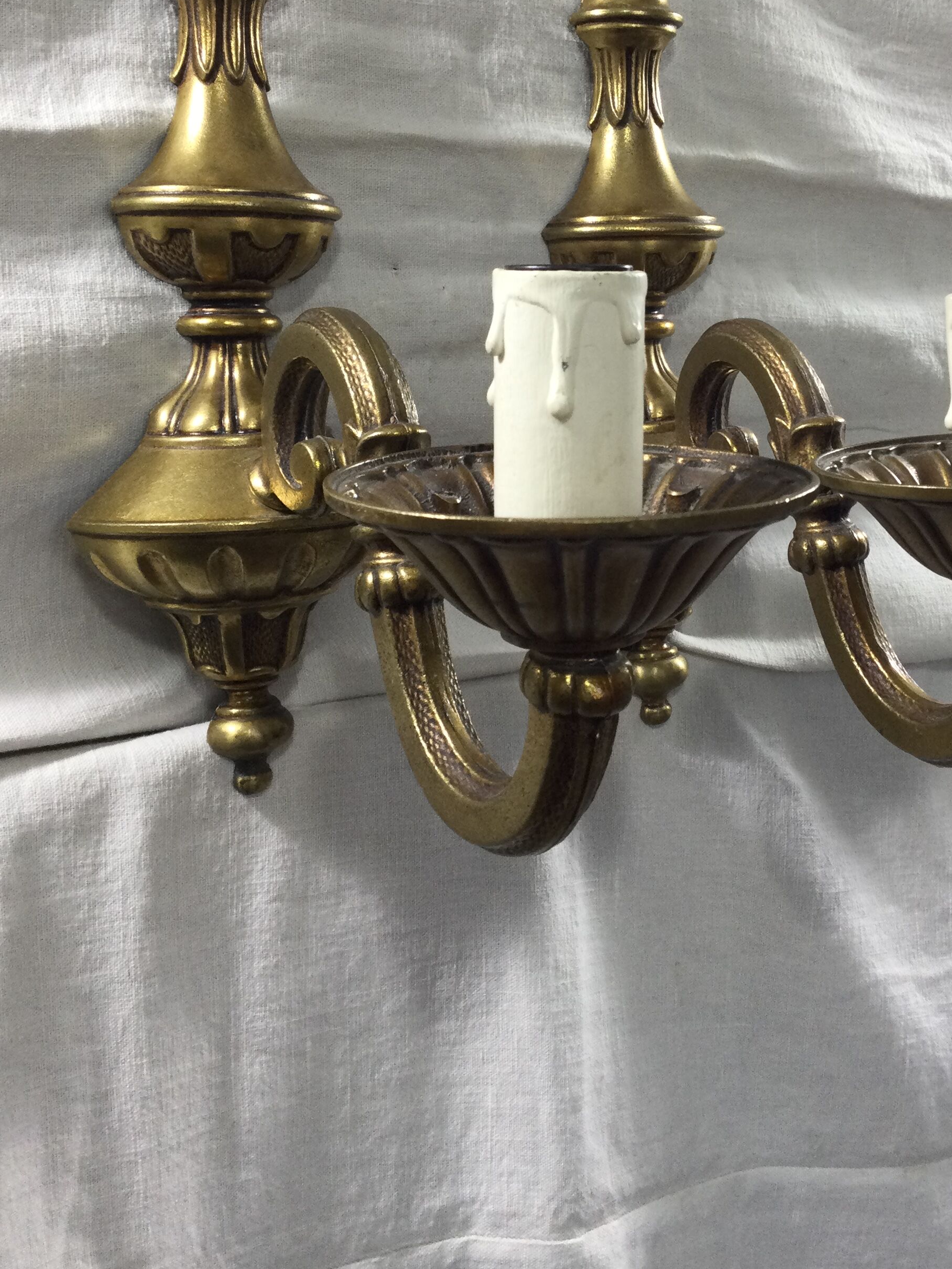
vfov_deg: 44.3
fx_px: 1540
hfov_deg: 34.2
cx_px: 585
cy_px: 451
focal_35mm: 42
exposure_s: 1/33
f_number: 2.4
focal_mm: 3.3
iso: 25
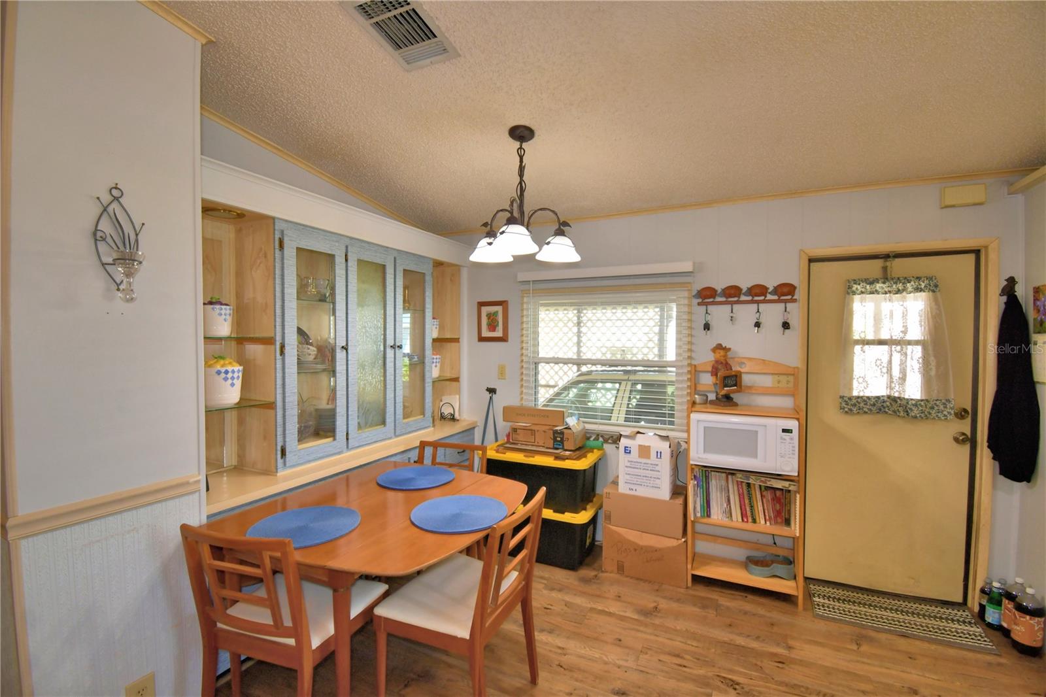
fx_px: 436
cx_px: 523
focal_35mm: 15
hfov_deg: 100.4
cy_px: 348
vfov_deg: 77.3
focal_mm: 10
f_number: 4.5
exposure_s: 1/50
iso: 200
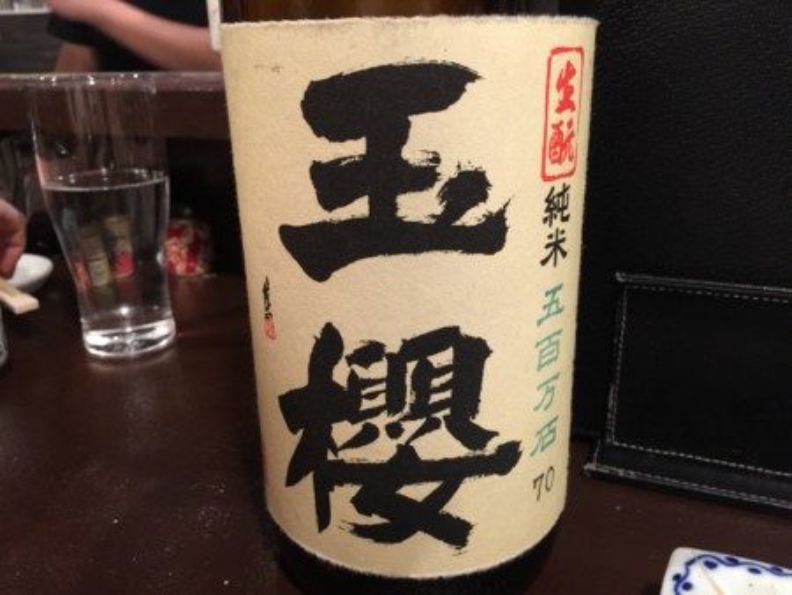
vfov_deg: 48.3
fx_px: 664
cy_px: 298
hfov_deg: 61.6
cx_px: 396
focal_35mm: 29
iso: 125
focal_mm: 4.15
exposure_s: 1/10
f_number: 2.2
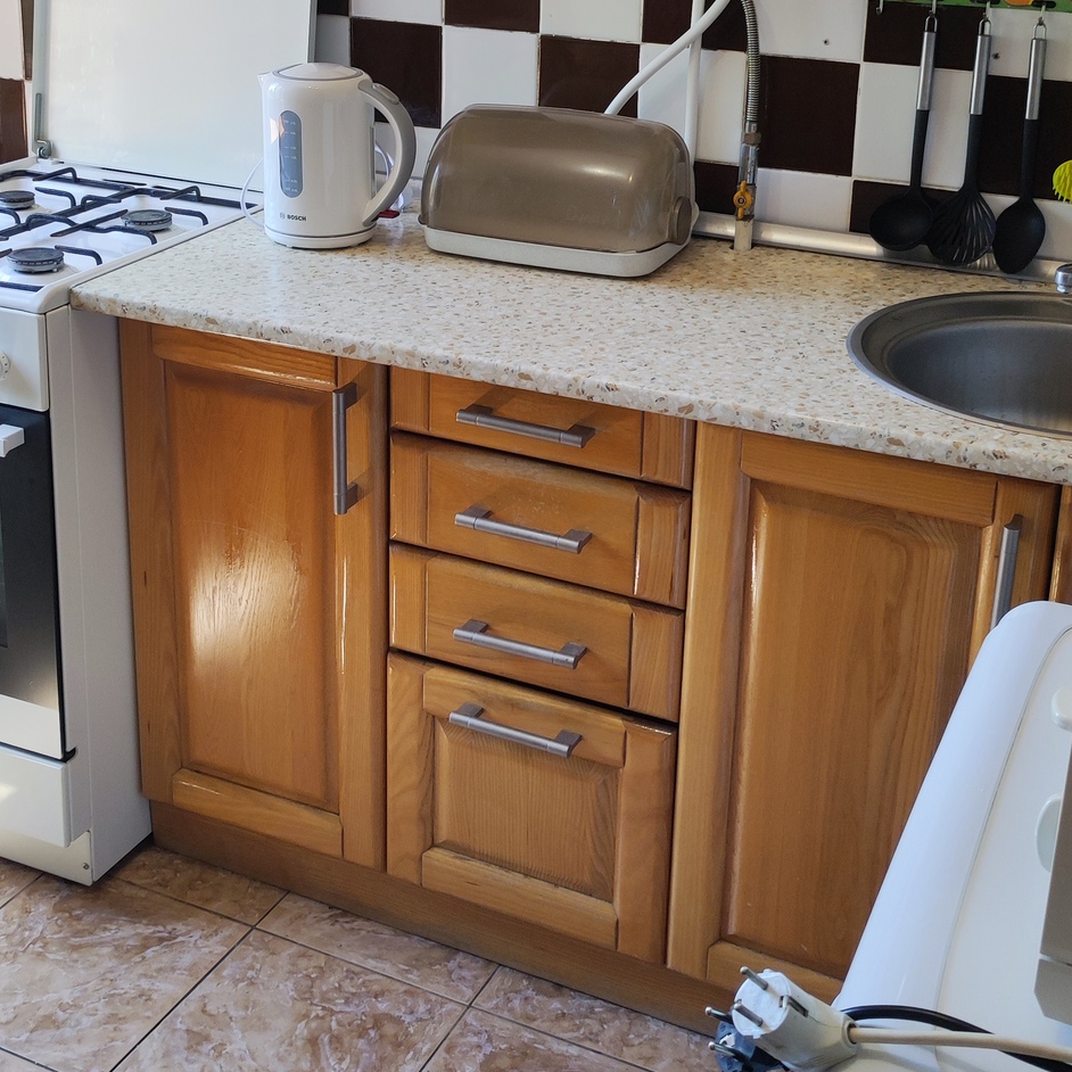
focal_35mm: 48
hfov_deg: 35.4
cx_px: 536
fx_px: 1682
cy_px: 273
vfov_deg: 34.6
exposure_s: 1/100
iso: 193
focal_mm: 4.7
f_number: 1.79
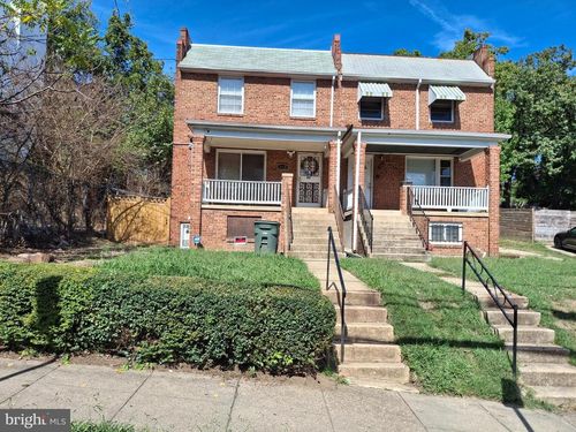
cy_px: 216
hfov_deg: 69.4
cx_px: 288
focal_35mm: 25
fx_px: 416
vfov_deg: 54.9
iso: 32
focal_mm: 4.69
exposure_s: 1/1553
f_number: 1.8
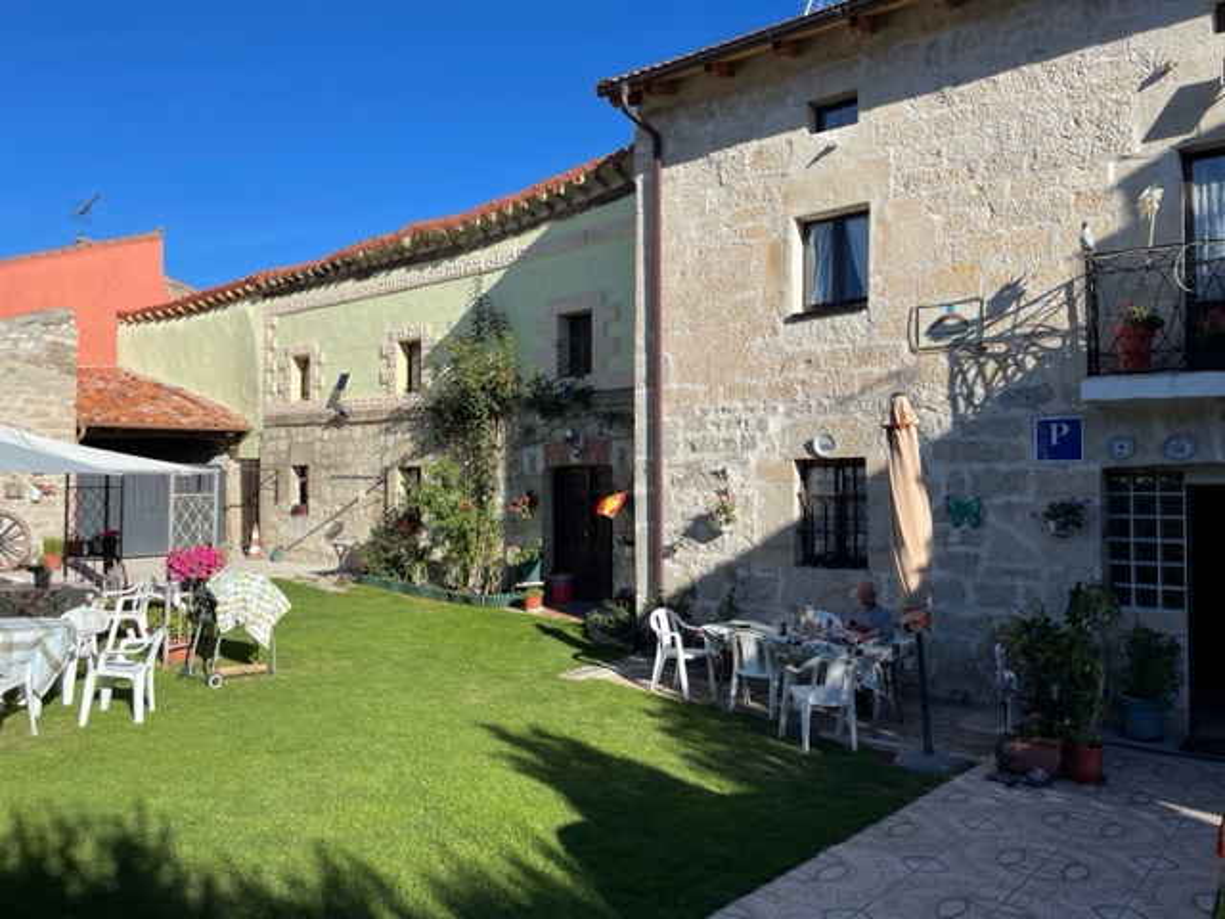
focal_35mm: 26
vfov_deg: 53.1
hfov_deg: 67.3
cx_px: 612
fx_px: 920
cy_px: 460
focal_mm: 5.1
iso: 32
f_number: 1.6
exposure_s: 1/3788
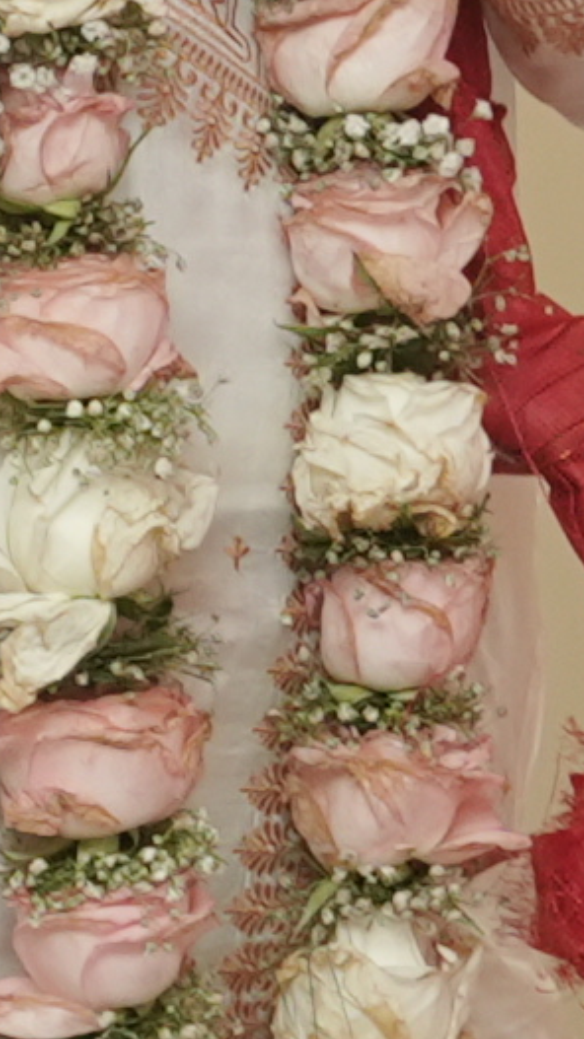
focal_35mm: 330
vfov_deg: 6.4
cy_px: -645
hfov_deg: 3.5
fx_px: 9095
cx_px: 2342
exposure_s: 1/200
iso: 500
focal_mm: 24
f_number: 2.8
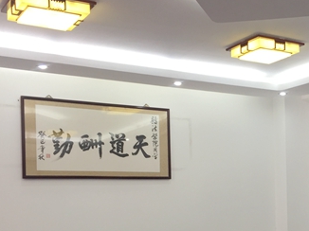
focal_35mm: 57
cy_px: 196
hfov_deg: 32.7
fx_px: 508
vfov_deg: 25.0
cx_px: 257
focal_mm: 4.15
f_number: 2.2
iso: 32
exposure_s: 1/50
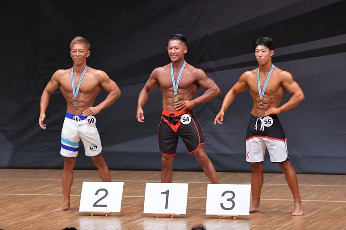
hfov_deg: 8.1
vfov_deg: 5.4
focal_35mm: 255
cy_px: 115
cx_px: 173
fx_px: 2450
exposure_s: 1/400
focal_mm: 170
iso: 6400
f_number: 5.6
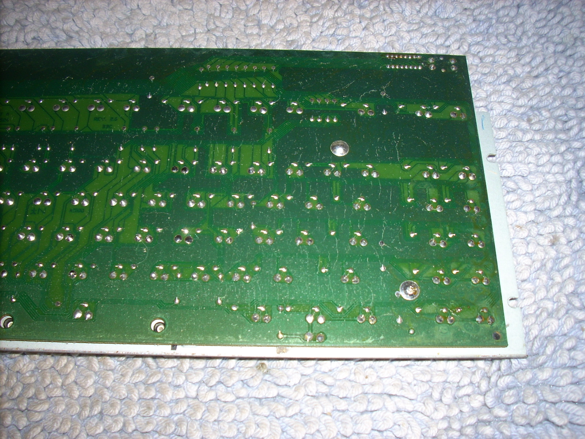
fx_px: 625
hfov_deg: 50.1
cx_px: 292
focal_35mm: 37
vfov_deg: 38.7
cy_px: 220
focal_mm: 6.2
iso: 64
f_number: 2.8
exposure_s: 1/60
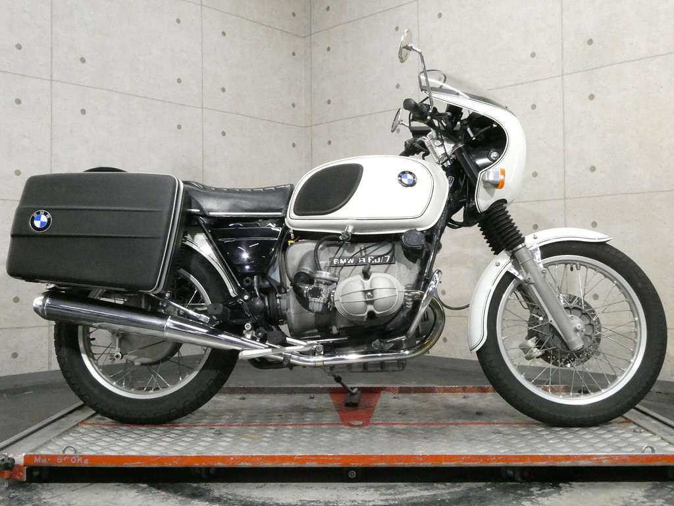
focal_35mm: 37
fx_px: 720
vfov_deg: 38.7
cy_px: 253
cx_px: 337
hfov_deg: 50.1
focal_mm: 6.7
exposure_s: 1/80
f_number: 7.1
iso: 1600
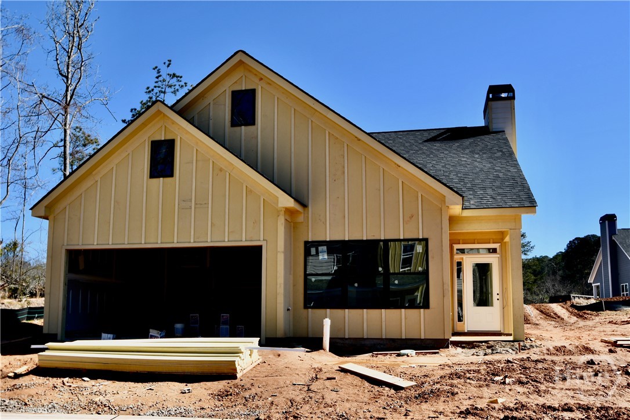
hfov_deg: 61.9
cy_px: 210
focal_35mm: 30
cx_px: 315
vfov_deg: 43.6
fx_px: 525
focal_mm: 20
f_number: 8
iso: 100
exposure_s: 1/250
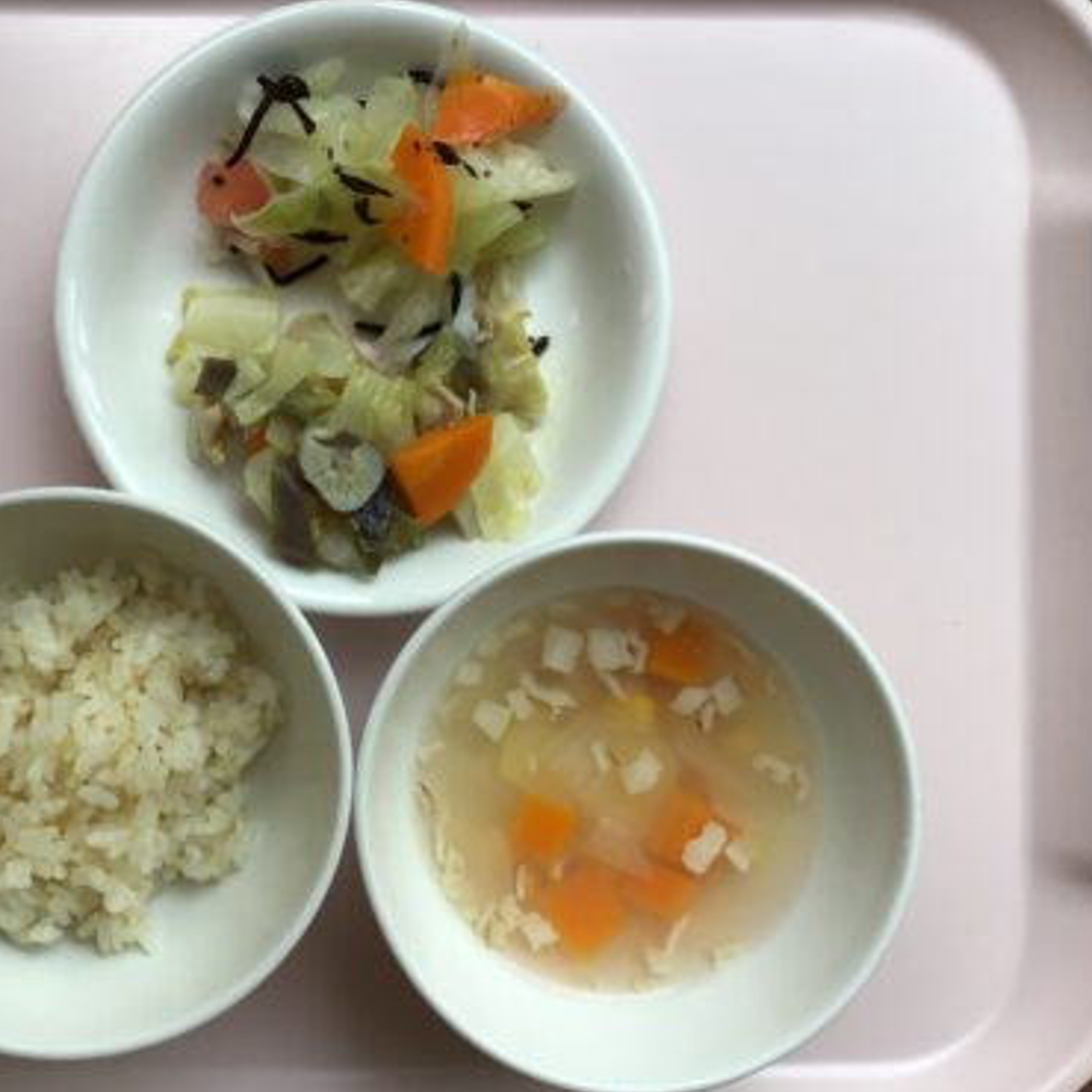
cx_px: 381
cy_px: 545
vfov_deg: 44.9
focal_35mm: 37
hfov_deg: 44.4
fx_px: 1321
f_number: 2.4
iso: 32
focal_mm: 3.3
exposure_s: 1/60
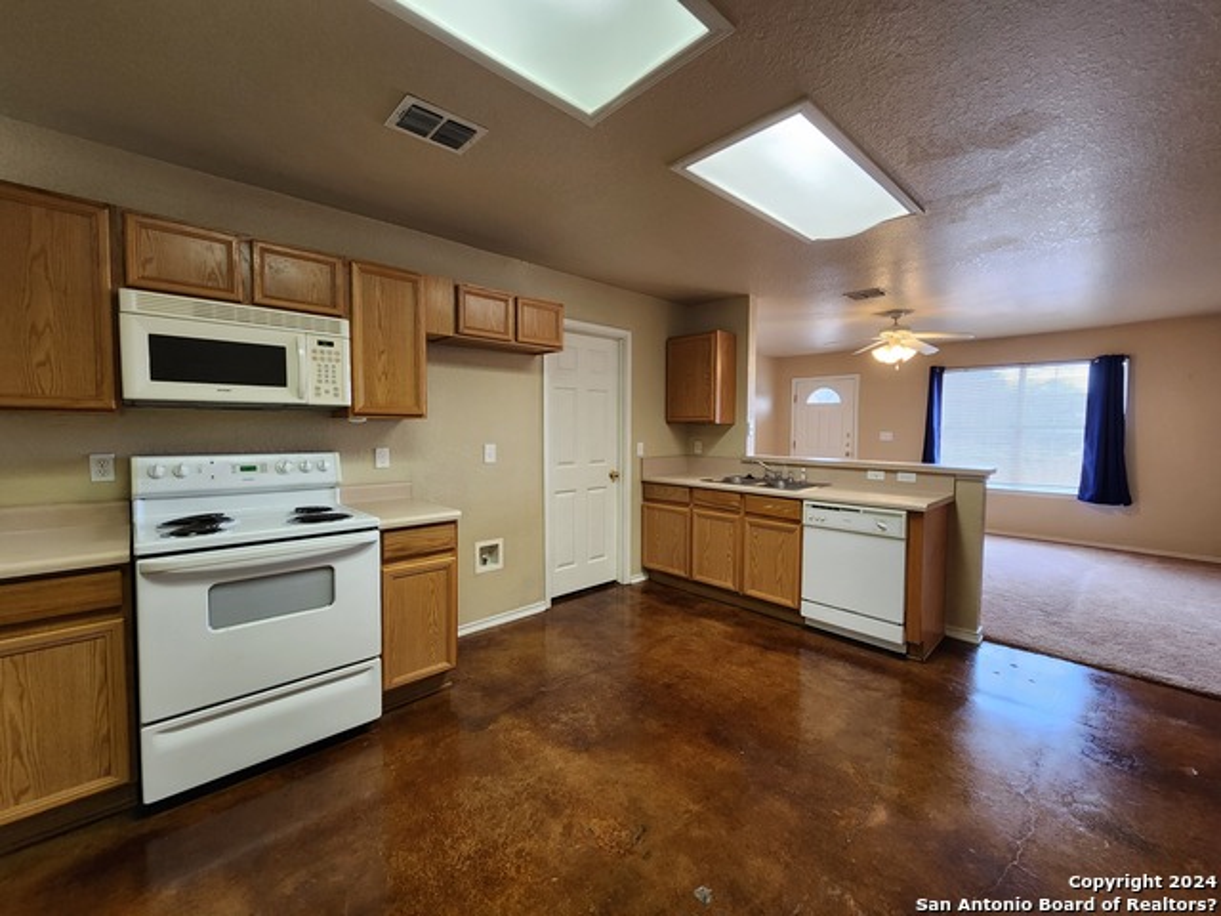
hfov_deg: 106.2
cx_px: 610
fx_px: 459
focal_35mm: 13
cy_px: 458
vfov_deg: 89.9
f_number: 2.2
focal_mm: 2.2
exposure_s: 1/60
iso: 250
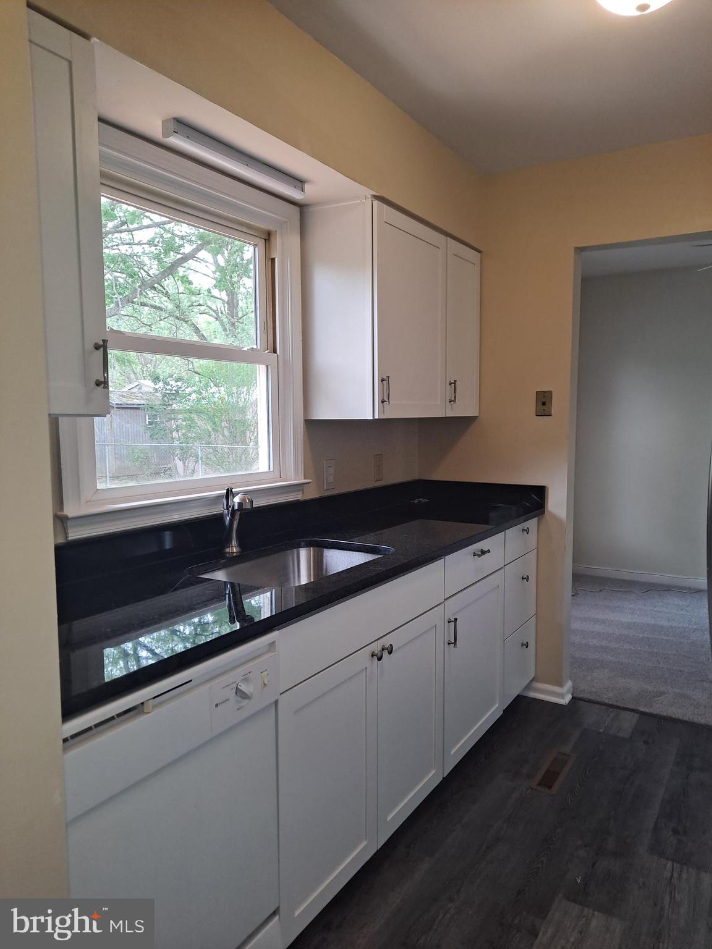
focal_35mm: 25
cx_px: 356
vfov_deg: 69.4
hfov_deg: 54.9
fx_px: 686
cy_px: 474
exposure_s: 1/60
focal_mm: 4.6
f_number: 2
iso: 50
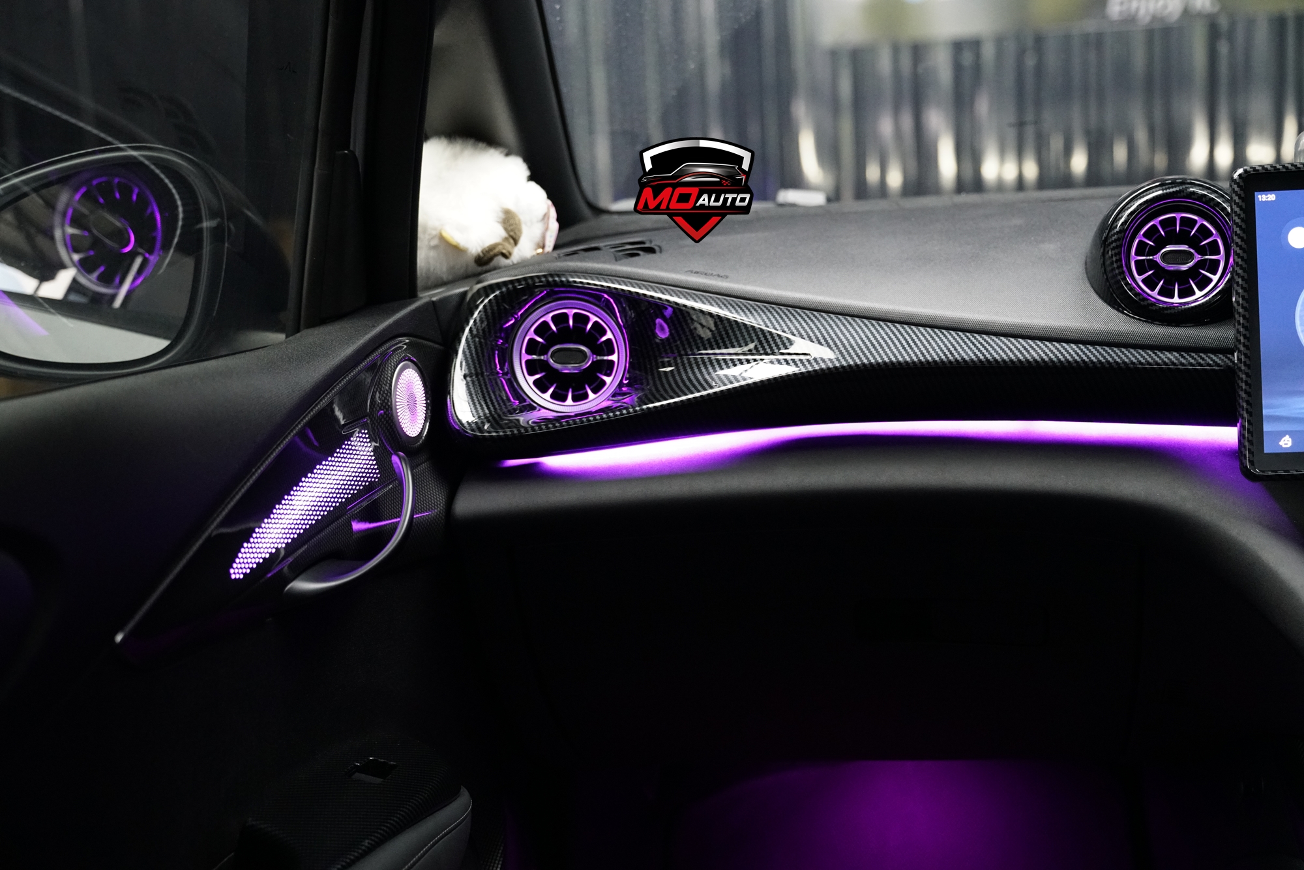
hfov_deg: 41.1
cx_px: 652
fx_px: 1739
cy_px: 435
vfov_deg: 28.1
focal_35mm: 48
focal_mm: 48
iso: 6400
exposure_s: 1/50
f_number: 4
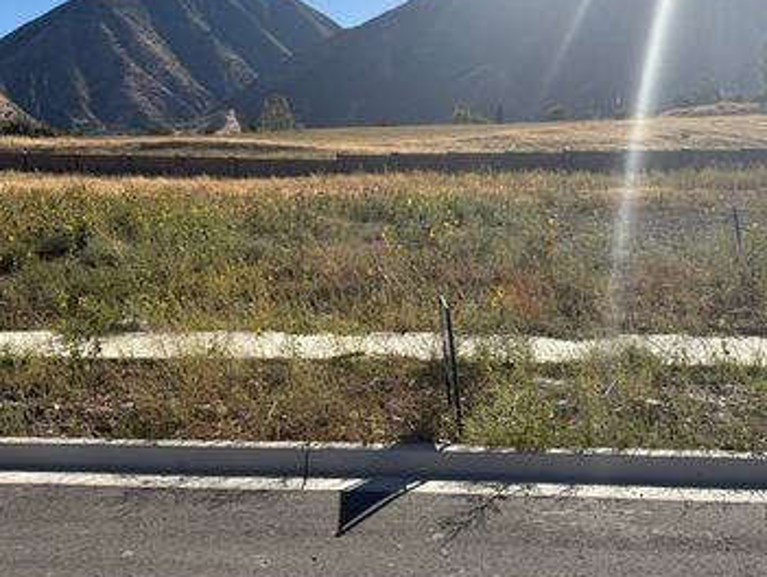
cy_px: 211
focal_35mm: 37
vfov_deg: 38.4
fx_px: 821
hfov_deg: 49.9
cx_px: 317
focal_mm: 5.96
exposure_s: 1/4329
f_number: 1.6
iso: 50
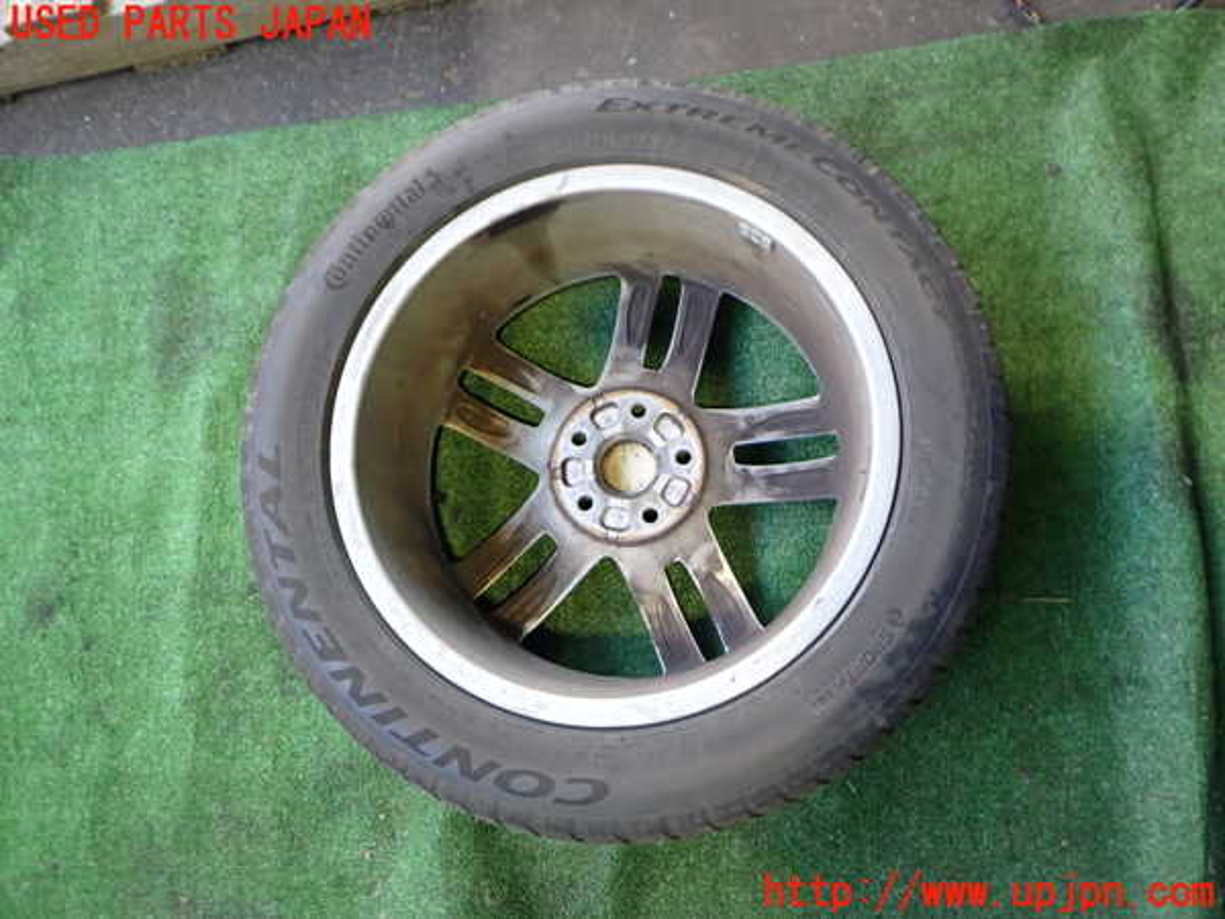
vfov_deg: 46.8
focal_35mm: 30
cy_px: 460
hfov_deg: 60.0
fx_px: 1062
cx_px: 612
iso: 250
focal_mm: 5.4
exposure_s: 1/30
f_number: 2.3
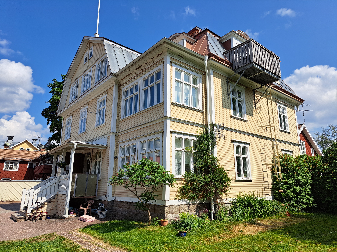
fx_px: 234
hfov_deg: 71.6
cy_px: 126
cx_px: 168
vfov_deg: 56.8
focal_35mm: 24
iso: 50
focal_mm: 5.23
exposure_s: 1/2128
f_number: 1.8
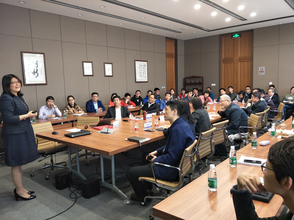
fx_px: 204
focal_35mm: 24
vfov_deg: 56.8
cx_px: 147
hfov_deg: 71.6
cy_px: 110
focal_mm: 4.1
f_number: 1.7
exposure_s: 1/33
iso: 200
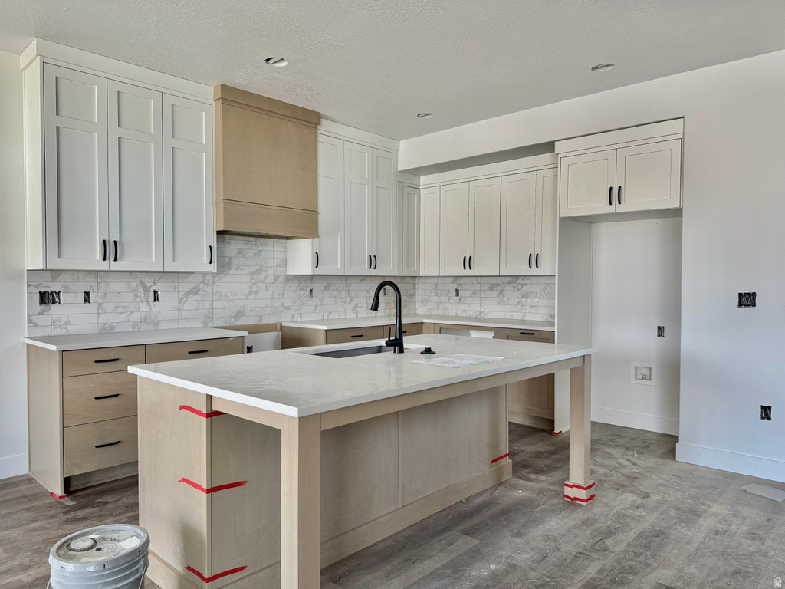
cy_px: 294
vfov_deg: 56.8
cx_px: 392
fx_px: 544
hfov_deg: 71.6
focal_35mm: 24
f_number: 1.78
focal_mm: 6.76
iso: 125
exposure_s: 1/121
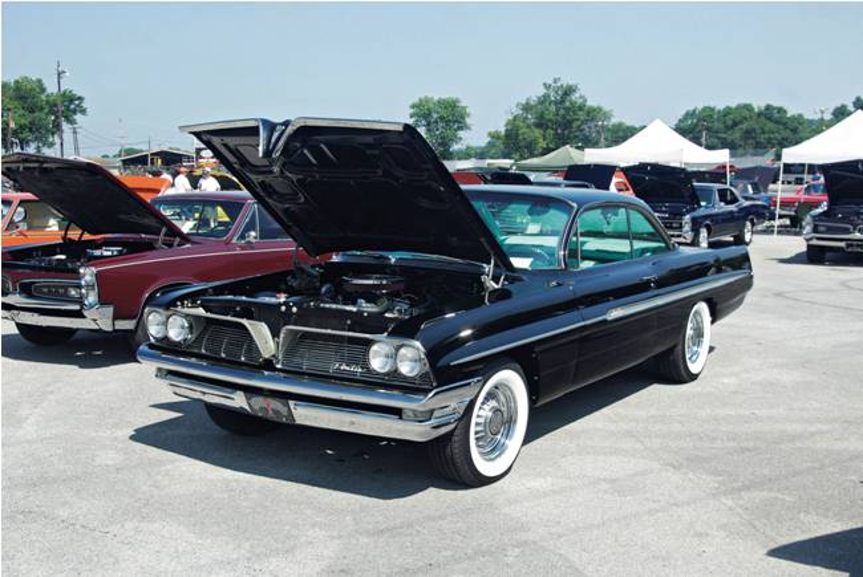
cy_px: 288
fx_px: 1008
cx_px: 432
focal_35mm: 42
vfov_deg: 32.0
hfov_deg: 46.4
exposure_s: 1/60
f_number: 9.5
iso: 100
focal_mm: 28
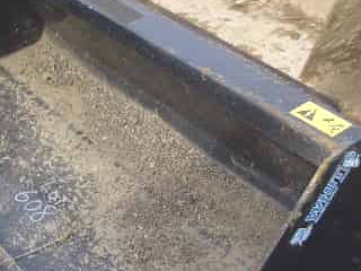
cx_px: 244
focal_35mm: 70
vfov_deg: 21.0
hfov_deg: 27.6
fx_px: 730
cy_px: 157
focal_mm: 5.8
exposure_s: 1/320
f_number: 2.6
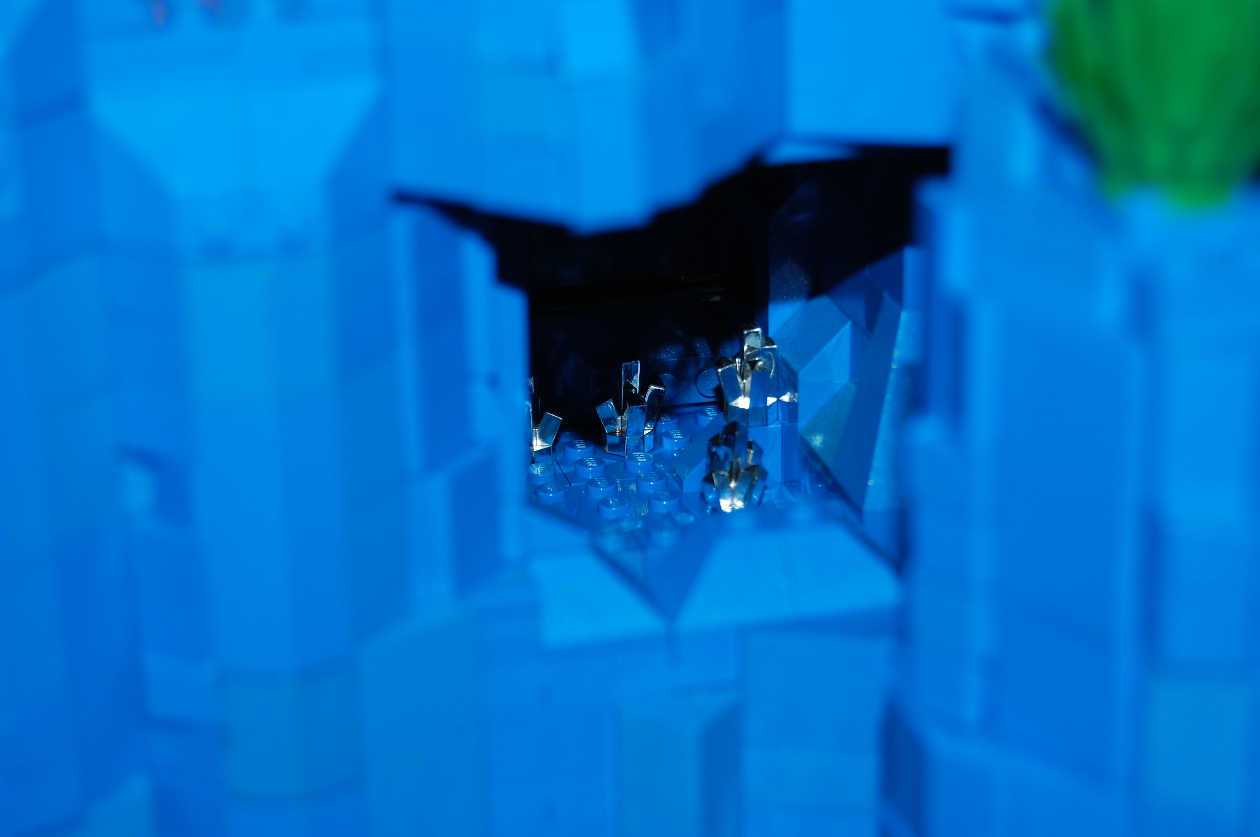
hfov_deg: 24.6
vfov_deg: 16.5
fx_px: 2885
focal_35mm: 82
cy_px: 418
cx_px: 630
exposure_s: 1/60
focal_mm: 55
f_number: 5.6
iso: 400
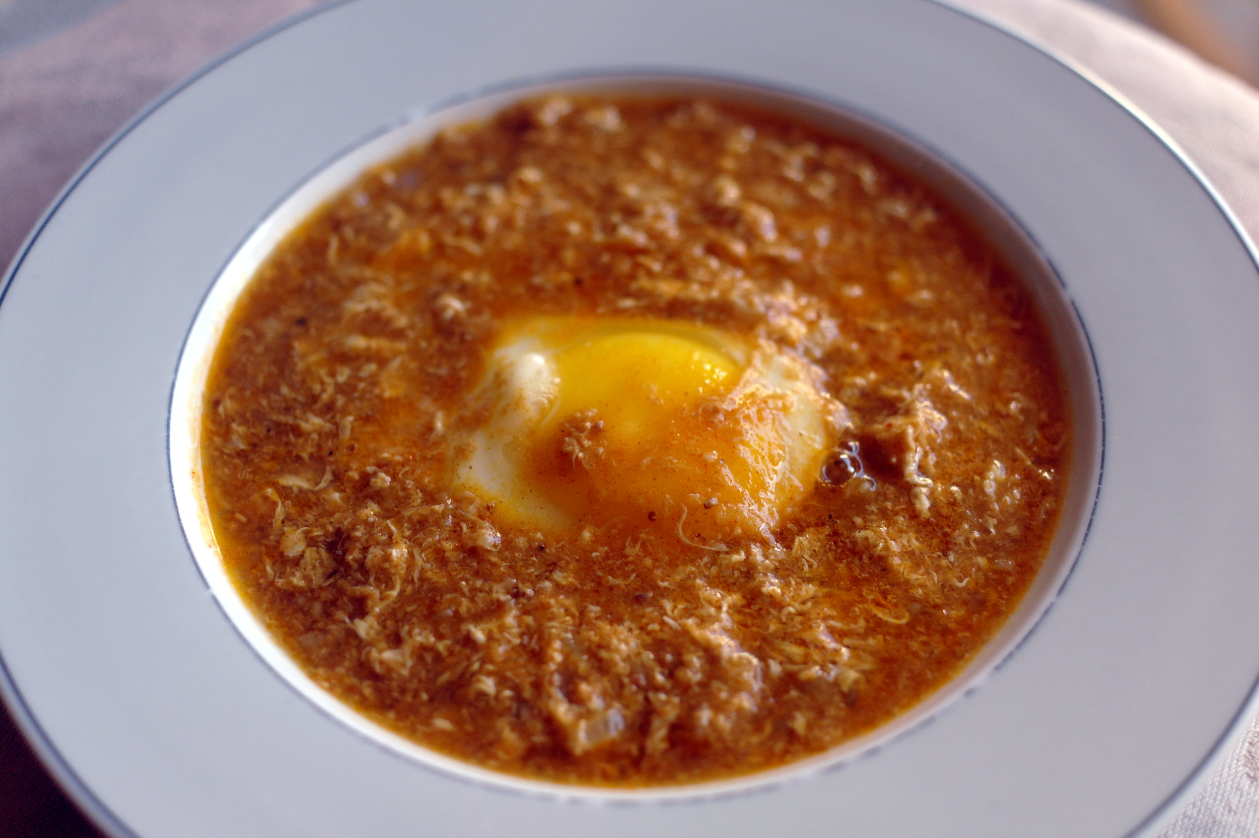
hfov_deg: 42.8
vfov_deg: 29.2
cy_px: 419
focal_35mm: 46
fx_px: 1608
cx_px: 630
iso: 200
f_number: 2.2
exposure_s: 1/100
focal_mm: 30
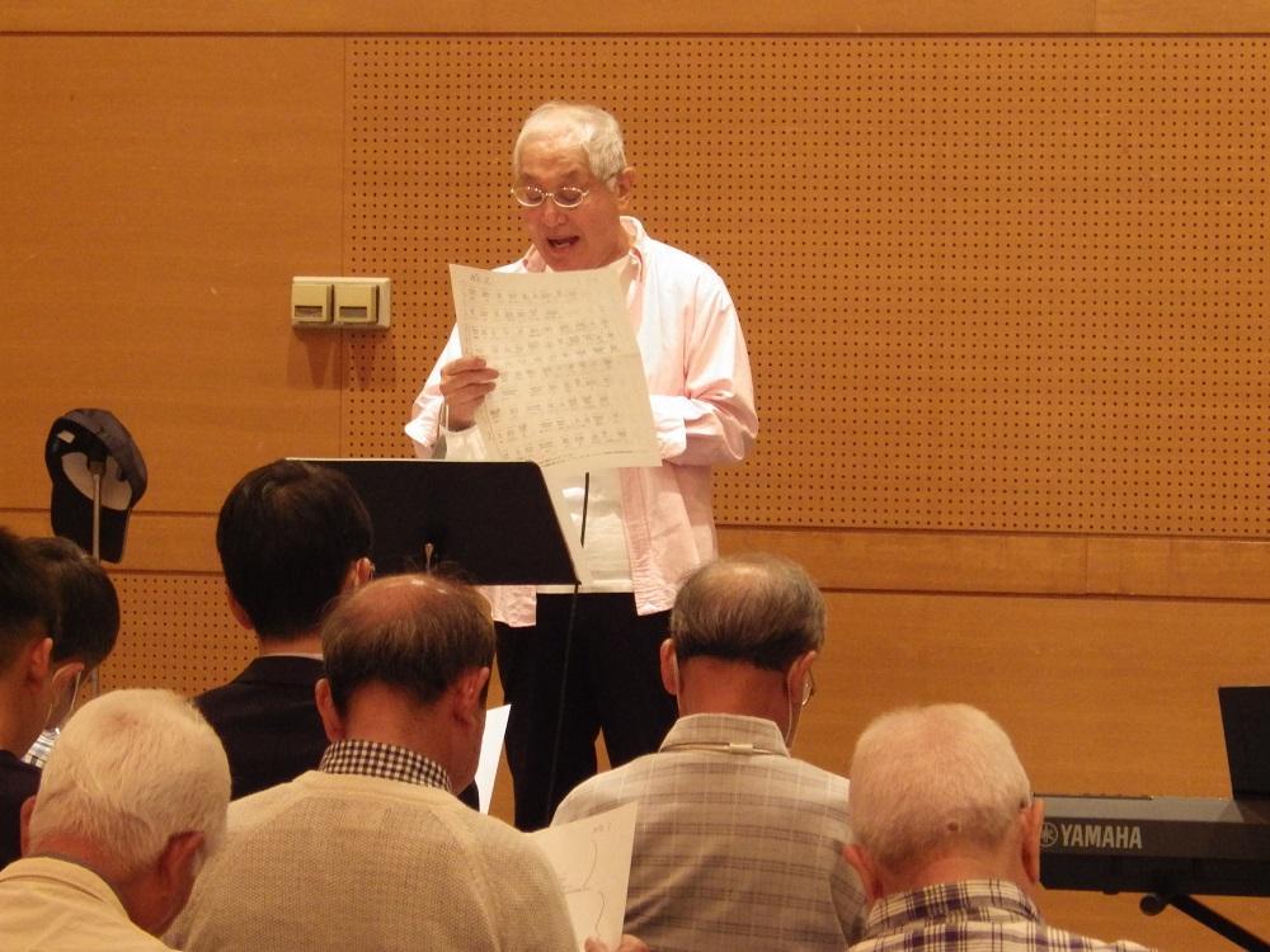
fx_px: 7154
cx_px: 635
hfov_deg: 10.1
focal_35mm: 195
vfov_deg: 7.6
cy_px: 476
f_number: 5.4
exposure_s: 1/40
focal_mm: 34.9
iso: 800
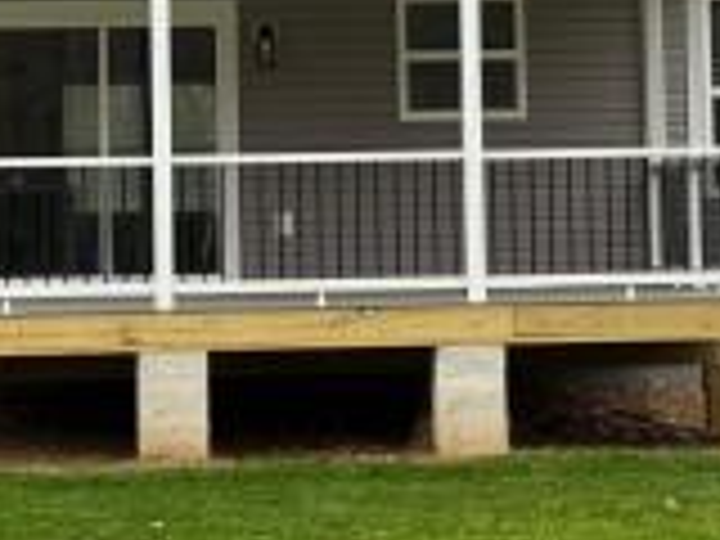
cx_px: 279
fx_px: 2496
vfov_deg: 12.3
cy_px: 76
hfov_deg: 16.4
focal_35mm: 120
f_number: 1.78
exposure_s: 1/625
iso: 80
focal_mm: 6.76
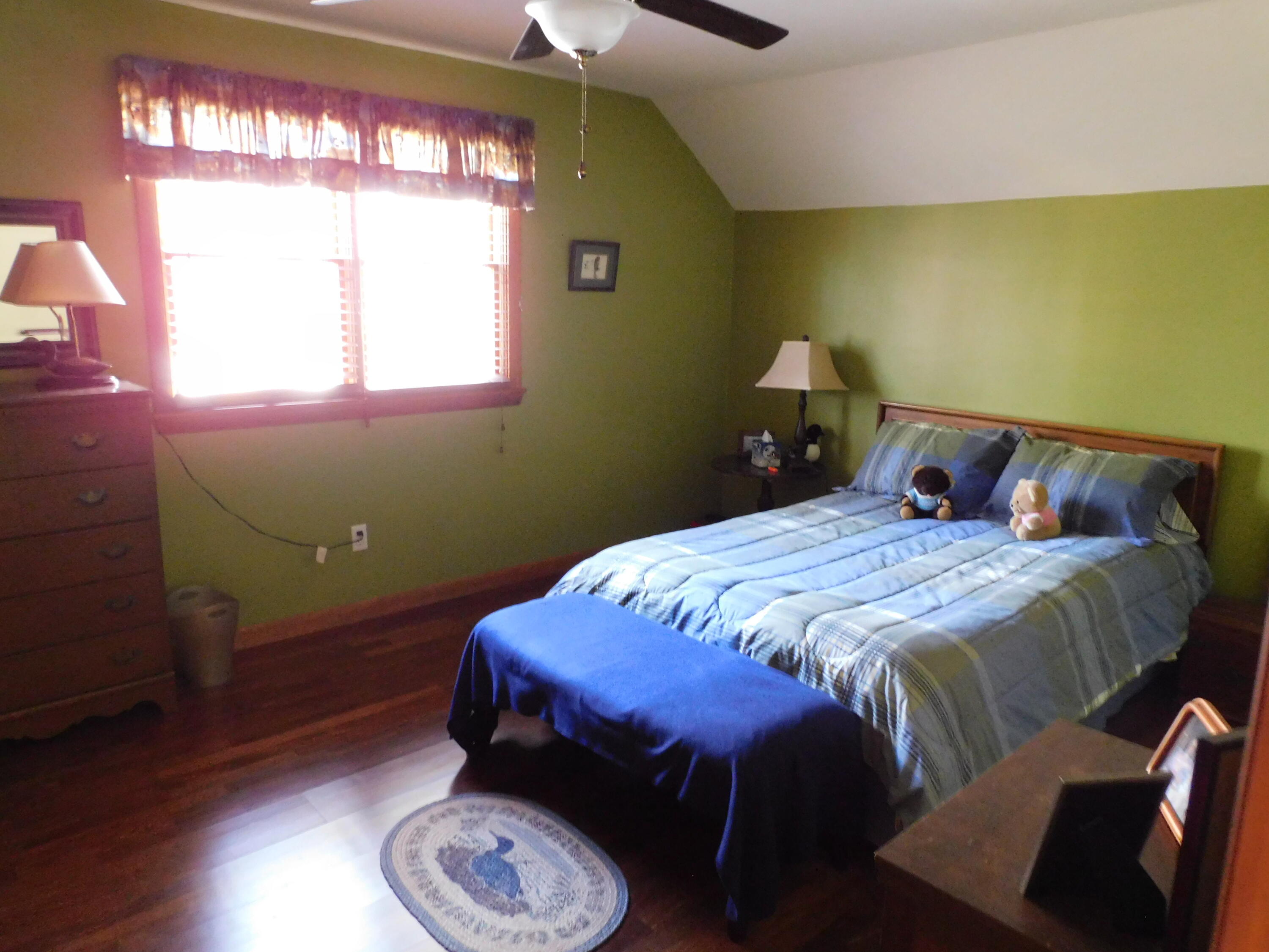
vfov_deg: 56.8
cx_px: 634
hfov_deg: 71.6
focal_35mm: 24
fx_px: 880
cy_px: 476
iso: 800
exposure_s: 1/6
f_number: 3.3
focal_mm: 4.3
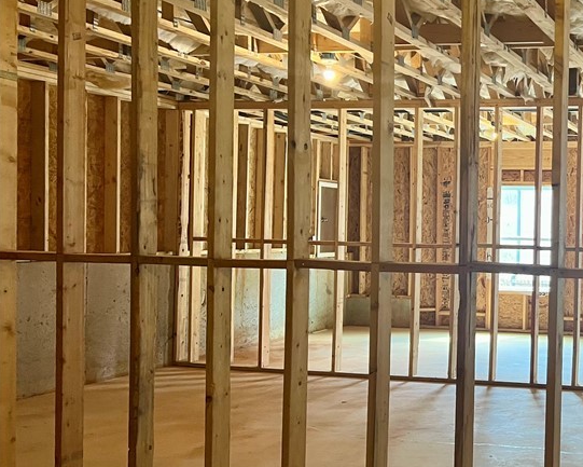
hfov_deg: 35.9
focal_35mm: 48
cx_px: 550
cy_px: 251
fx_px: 828
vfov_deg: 31.4
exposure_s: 1/60
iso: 200
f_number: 1.5
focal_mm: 5.7
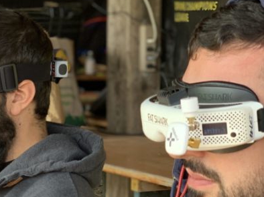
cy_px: 183
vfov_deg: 10.4
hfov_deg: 13.7
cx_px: -31
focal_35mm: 141
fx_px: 1075
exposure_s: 1/122
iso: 16
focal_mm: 6
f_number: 2.4
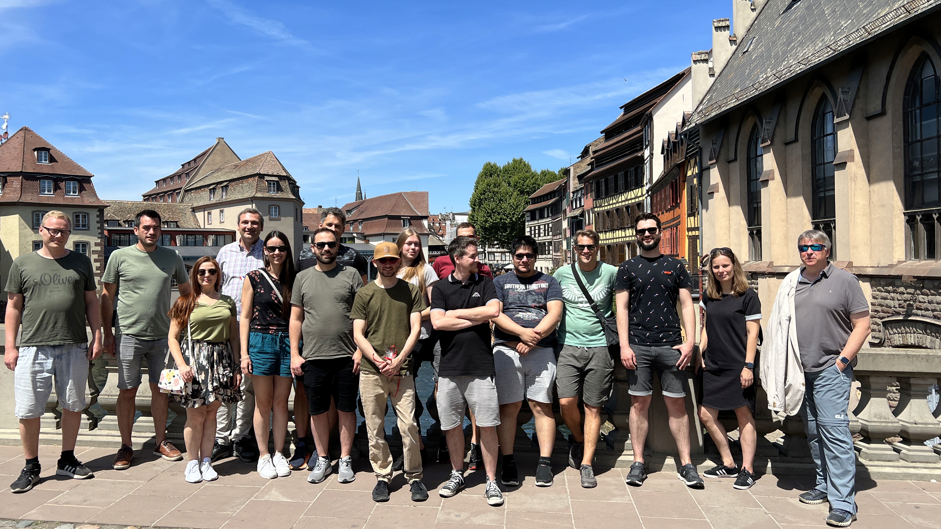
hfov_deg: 66.1
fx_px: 724
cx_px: 462
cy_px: 256
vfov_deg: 40.2
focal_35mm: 29
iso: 50
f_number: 1.5
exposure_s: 1/3831
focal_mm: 5.7
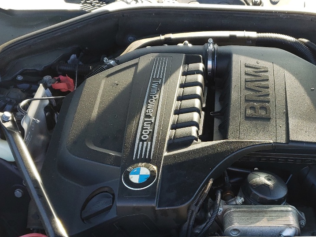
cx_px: 224
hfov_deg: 32.8
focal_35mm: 58
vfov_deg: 25.1
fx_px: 530
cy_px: 163
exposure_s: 1/217
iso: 50
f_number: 1.5
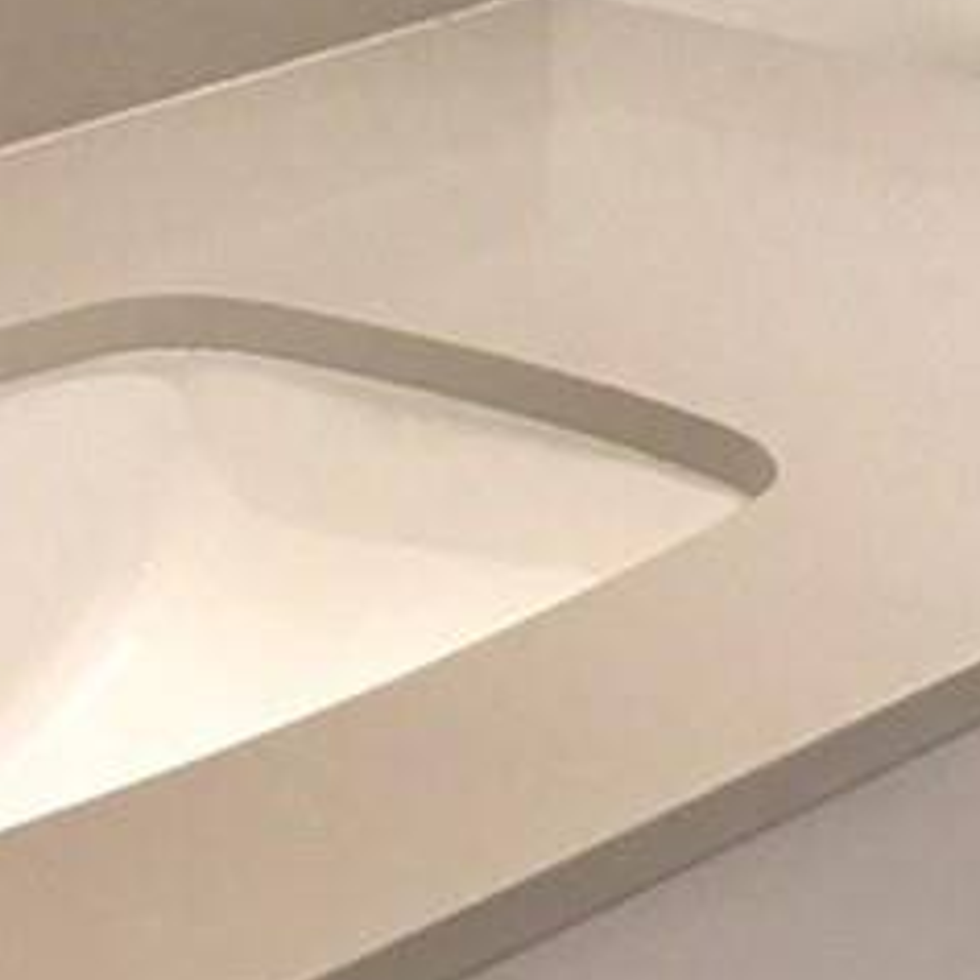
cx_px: 856
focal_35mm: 173
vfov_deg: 10.0
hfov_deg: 10.1
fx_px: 5541
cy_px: -33
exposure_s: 1/15
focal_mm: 4.15
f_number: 2.2
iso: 32
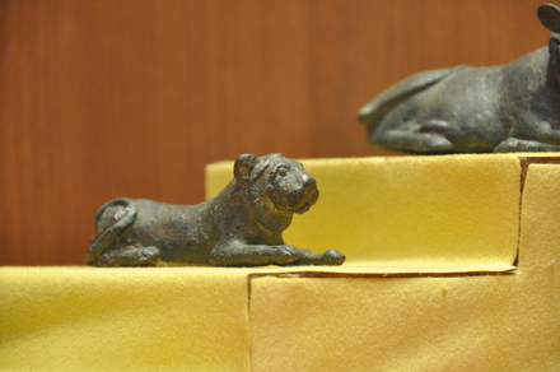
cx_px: 280
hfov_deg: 6.9
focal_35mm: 300
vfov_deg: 4.6
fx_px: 4660
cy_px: 186
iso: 500
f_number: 5.6
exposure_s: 1/13
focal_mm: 200
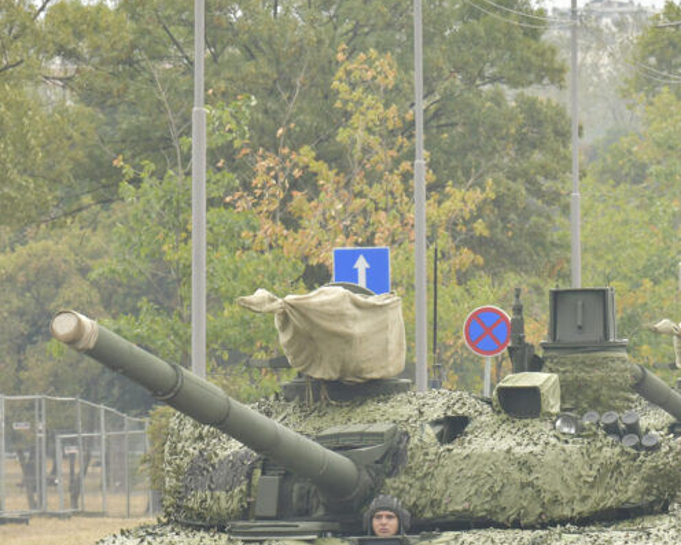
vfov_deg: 4.3
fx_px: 7217
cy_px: 438
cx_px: 538
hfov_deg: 5.4
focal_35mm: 358
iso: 1000
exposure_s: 1/250
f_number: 11
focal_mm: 185
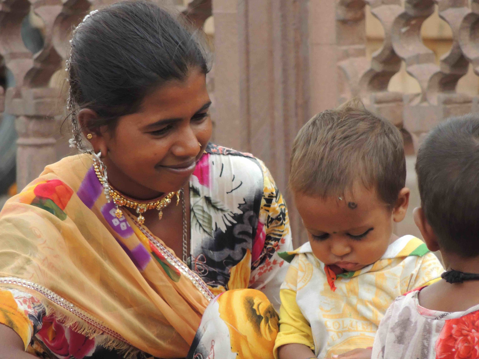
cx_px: 240
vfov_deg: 2.0
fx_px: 10378
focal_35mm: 750
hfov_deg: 2.6
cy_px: 180
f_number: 5.1
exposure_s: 1/500
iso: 560
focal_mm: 133.7
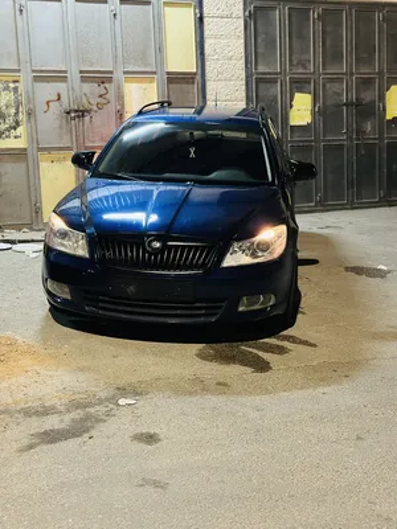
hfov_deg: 30.3
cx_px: 198
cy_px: 264
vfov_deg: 39.7
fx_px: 734
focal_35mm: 48
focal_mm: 6.86
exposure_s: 1/25
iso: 640
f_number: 1.78
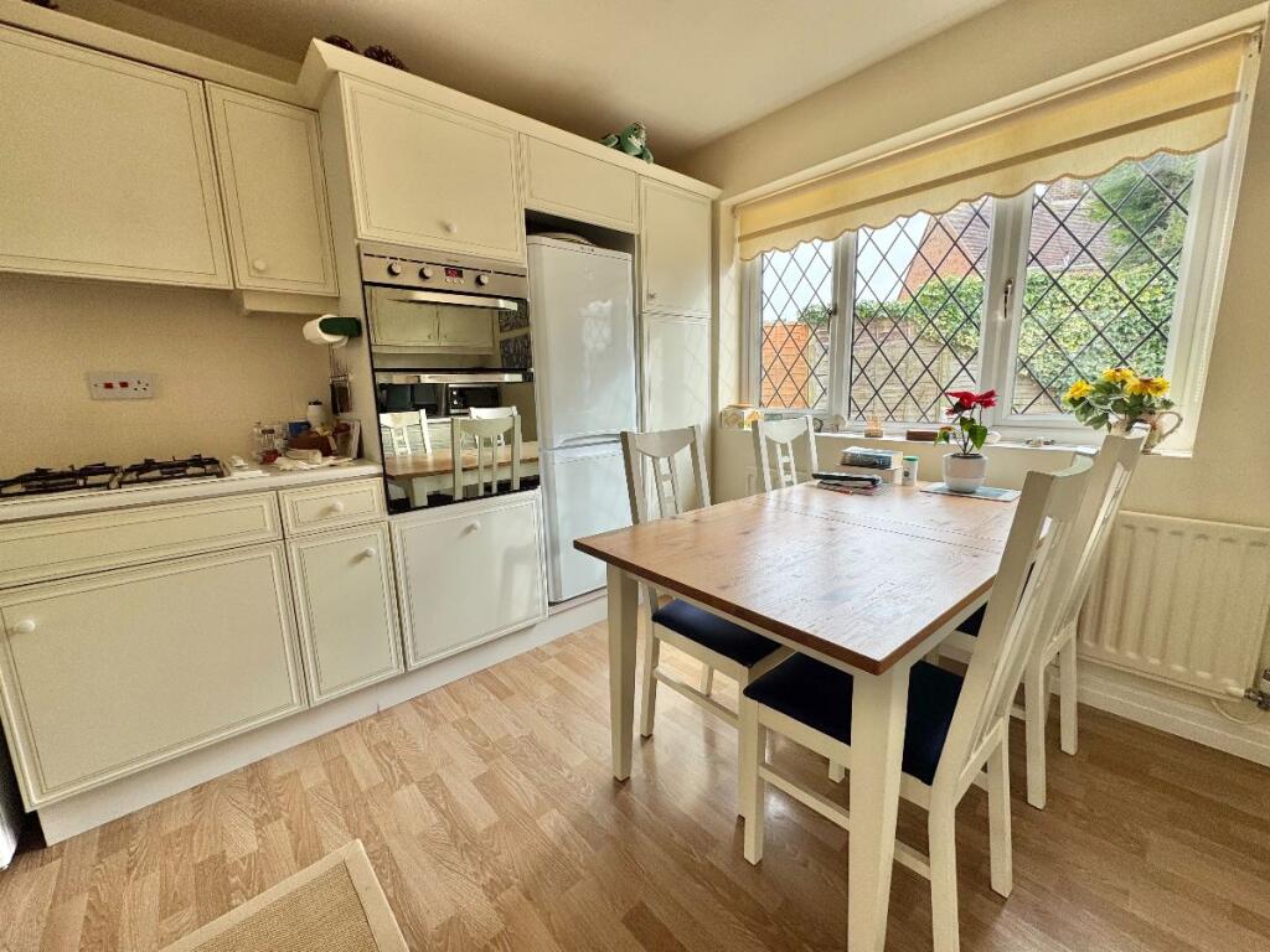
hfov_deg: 102.1
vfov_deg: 85.7
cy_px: 476
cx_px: 635
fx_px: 514
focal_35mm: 14
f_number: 2.2
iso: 50
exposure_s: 1/99
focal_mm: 2.22
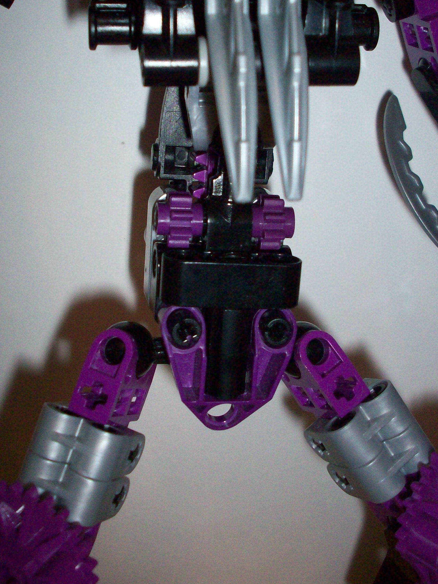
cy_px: 202
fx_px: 877
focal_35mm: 52
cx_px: 220
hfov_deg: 28.0
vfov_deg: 36.5
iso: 160
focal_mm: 6.2
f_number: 2.8
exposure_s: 1/64
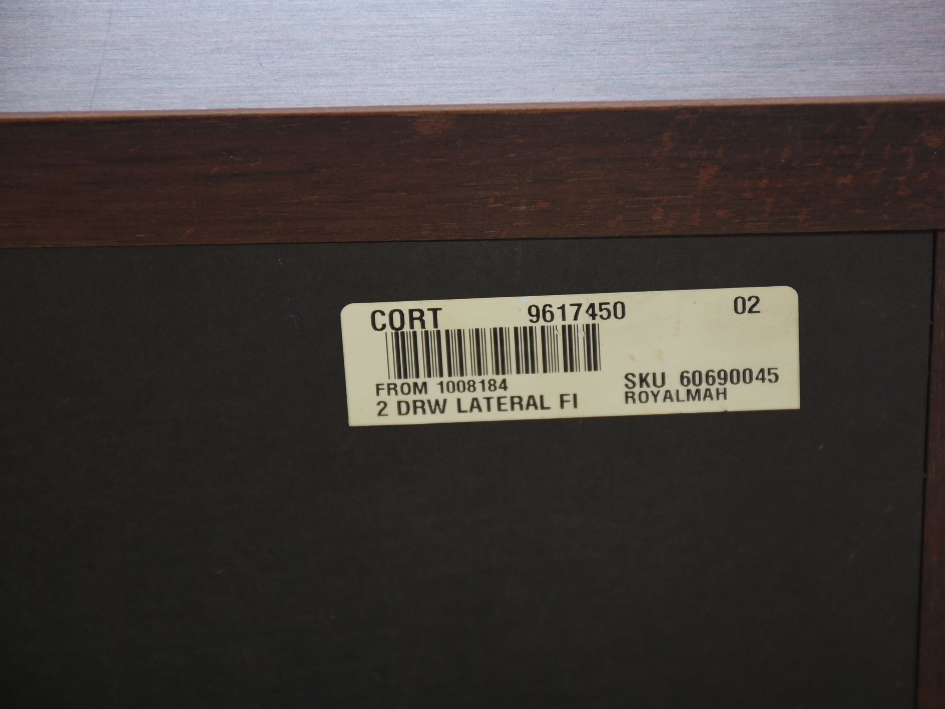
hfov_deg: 8.7
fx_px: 6197
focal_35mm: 227
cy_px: 354
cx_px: 506
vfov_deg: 6.5
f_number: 7.1
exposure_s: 1/200
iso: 200
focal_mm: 140
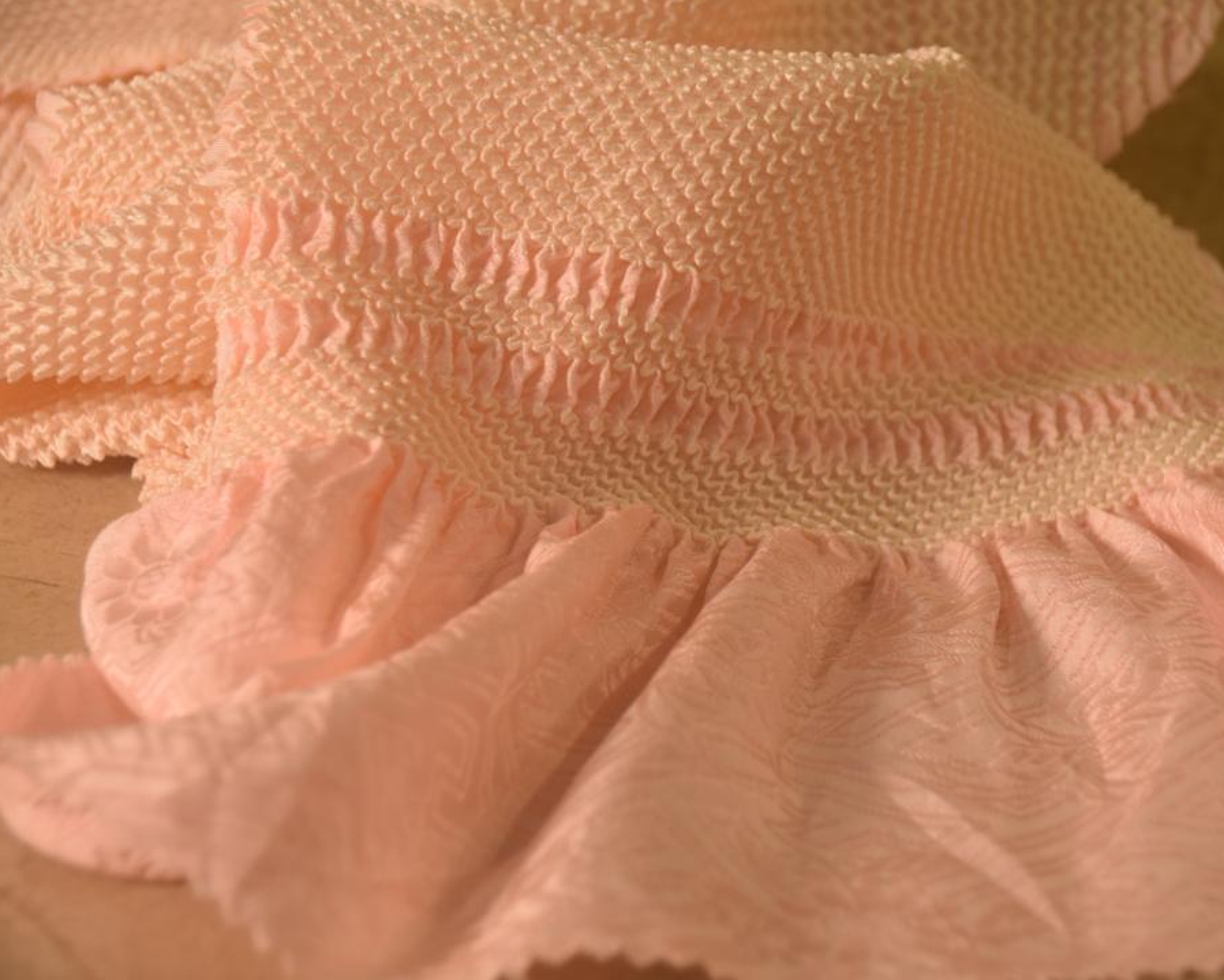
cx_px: 714
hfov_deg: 15.1
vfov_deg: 12.1
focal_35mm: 128
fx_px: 4622
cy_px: 491
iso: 400
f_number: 5.3
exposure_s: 1/60
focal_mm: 75
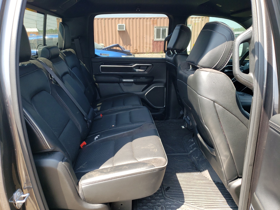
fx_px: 210
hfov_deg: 67.3
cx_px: 140
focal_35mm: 26
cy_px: 105
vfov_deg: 53.1
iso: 50
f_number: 1.5
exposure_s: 1/263
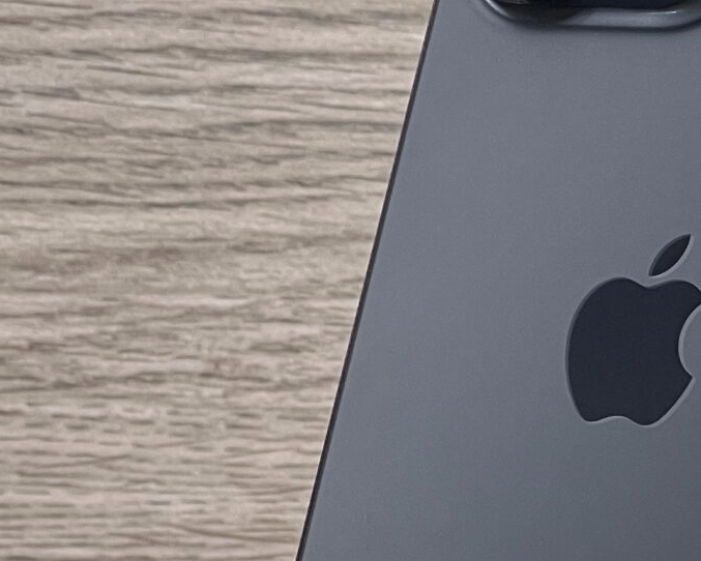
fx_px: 5894
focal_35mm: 284
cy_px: 488
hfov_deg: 6.8
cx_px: 623
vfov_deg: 5.4
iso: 80
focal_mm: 9
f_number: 2.8
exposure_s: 1/99
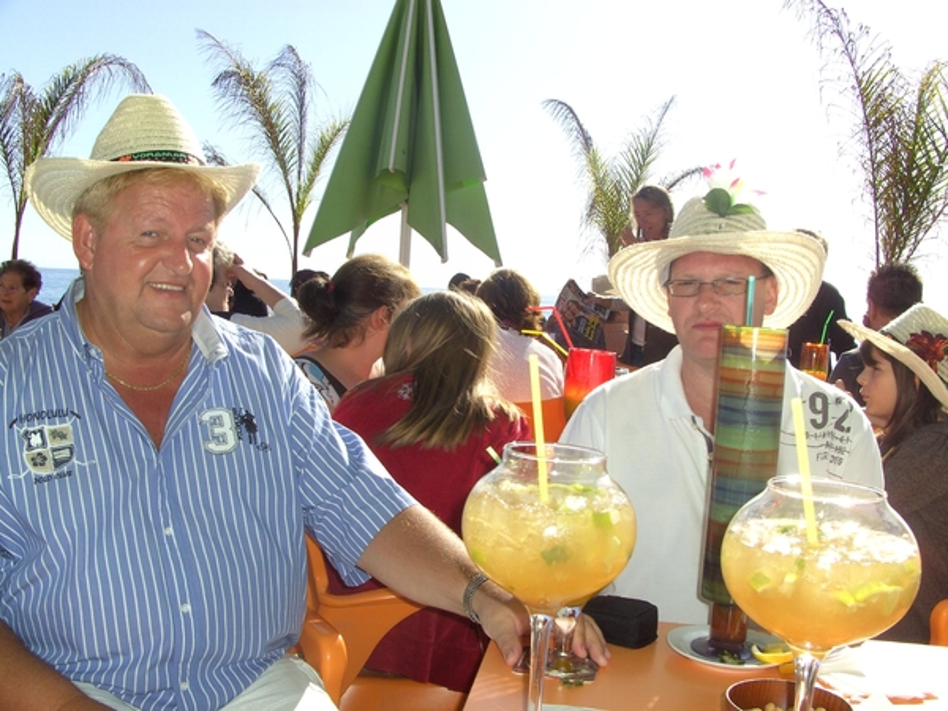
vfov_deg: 38.7
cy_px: 356
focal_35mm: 37
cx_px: 474
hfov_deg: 50.1
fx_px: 1013
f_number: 5.6
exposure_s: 1/500
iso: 100
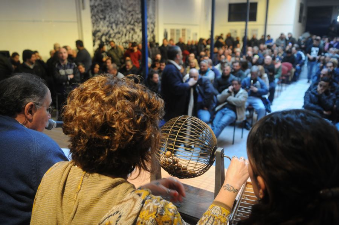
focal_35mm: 30
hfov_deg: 62.0
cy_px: 112
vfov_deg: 43.5
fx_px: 282
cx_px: 170
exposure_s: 1/60
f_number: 2.8
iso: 1000
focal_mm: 20
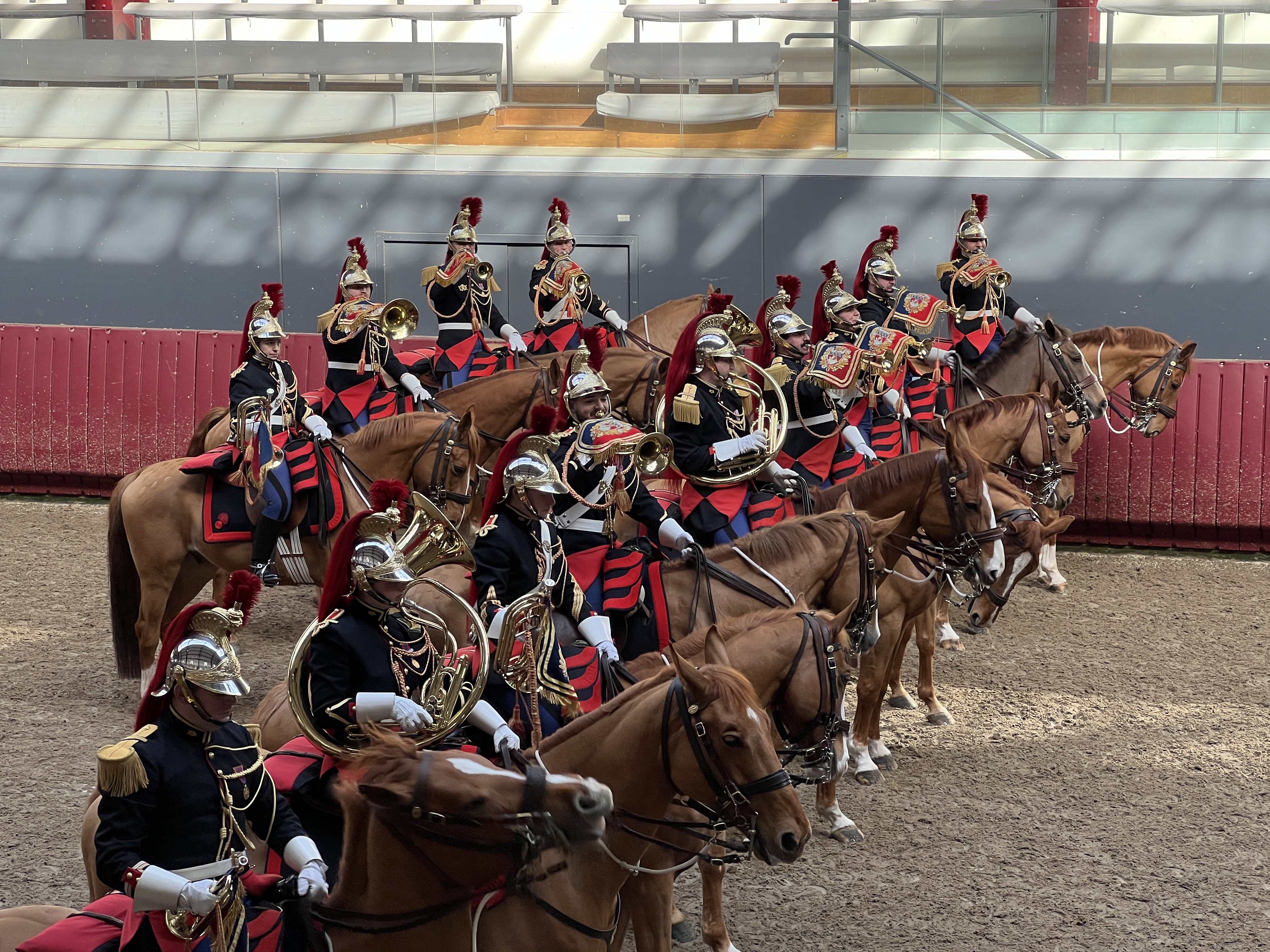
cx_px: 635
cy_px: 476
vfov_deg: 19.1
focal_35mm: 77
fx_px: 2825
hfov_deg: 25.3
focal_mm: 9
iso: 64
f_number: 2.8
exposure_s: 1/99
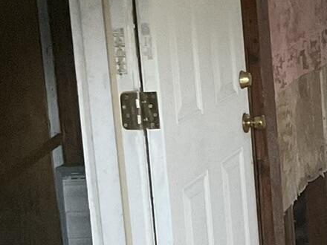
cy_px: 79
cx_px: 642
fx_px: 1275
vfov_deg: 11.0
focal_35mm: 135
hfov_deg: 12.8
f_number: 1.8
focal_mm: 3
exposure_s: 1/60
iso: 200
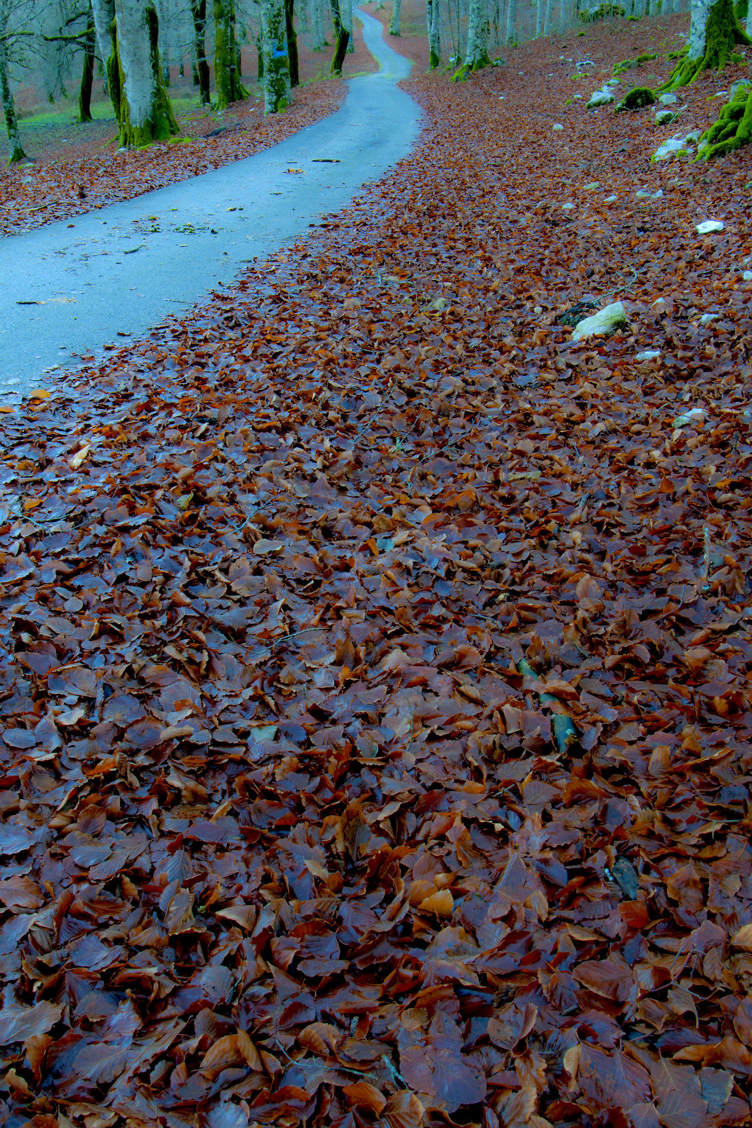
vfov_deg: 50.7
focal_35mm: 38
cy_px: 579
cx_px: 363
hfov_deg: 35.0
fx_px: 1191
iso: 100
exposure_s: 1.3
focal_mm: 24
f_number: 22
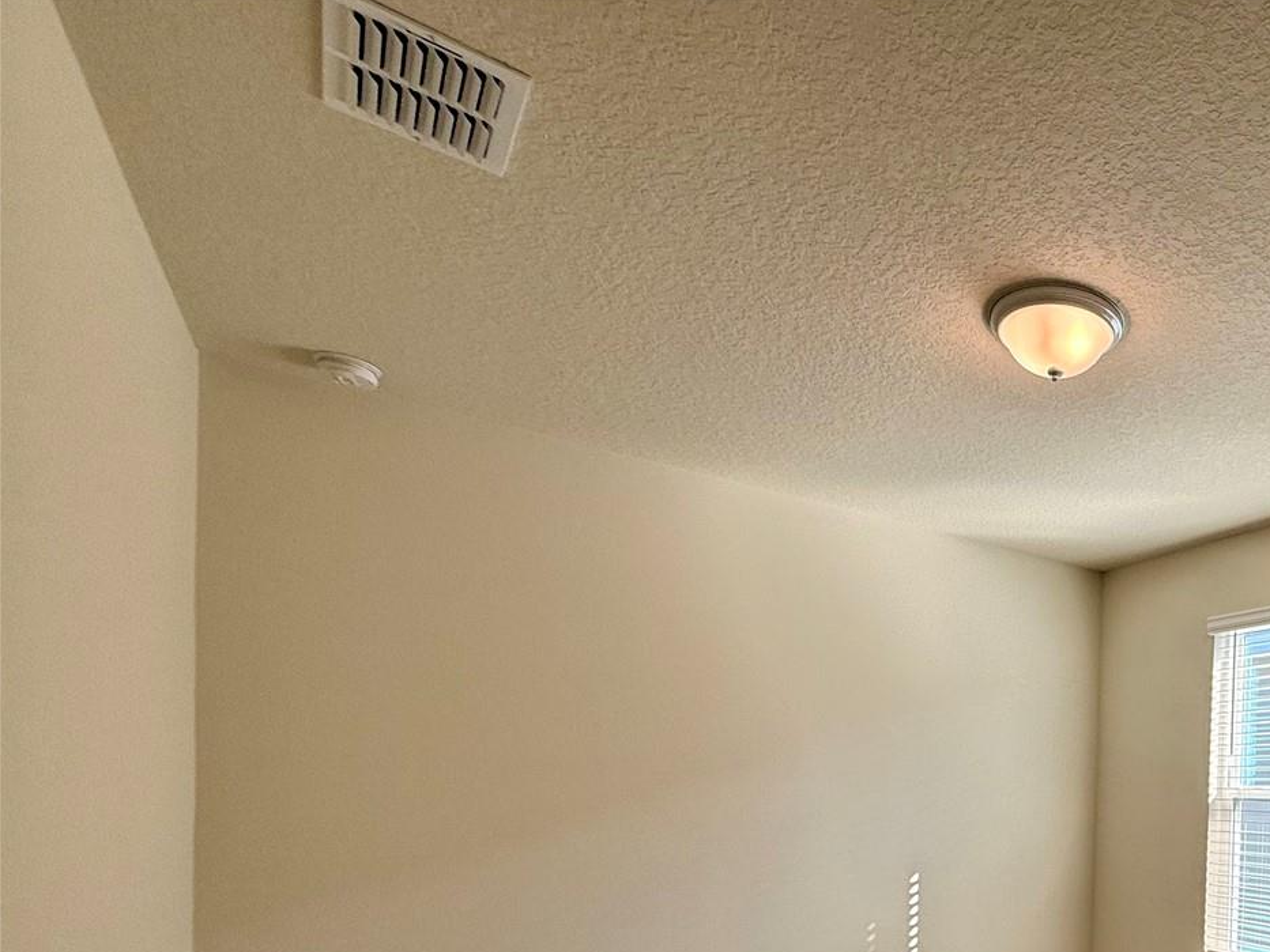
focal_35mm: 24
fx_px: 881
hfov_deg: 62.7
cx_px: 1088
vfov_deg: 51.8
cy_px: 809
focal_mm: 2.22
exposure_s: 1/247
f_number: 2.2
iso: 64
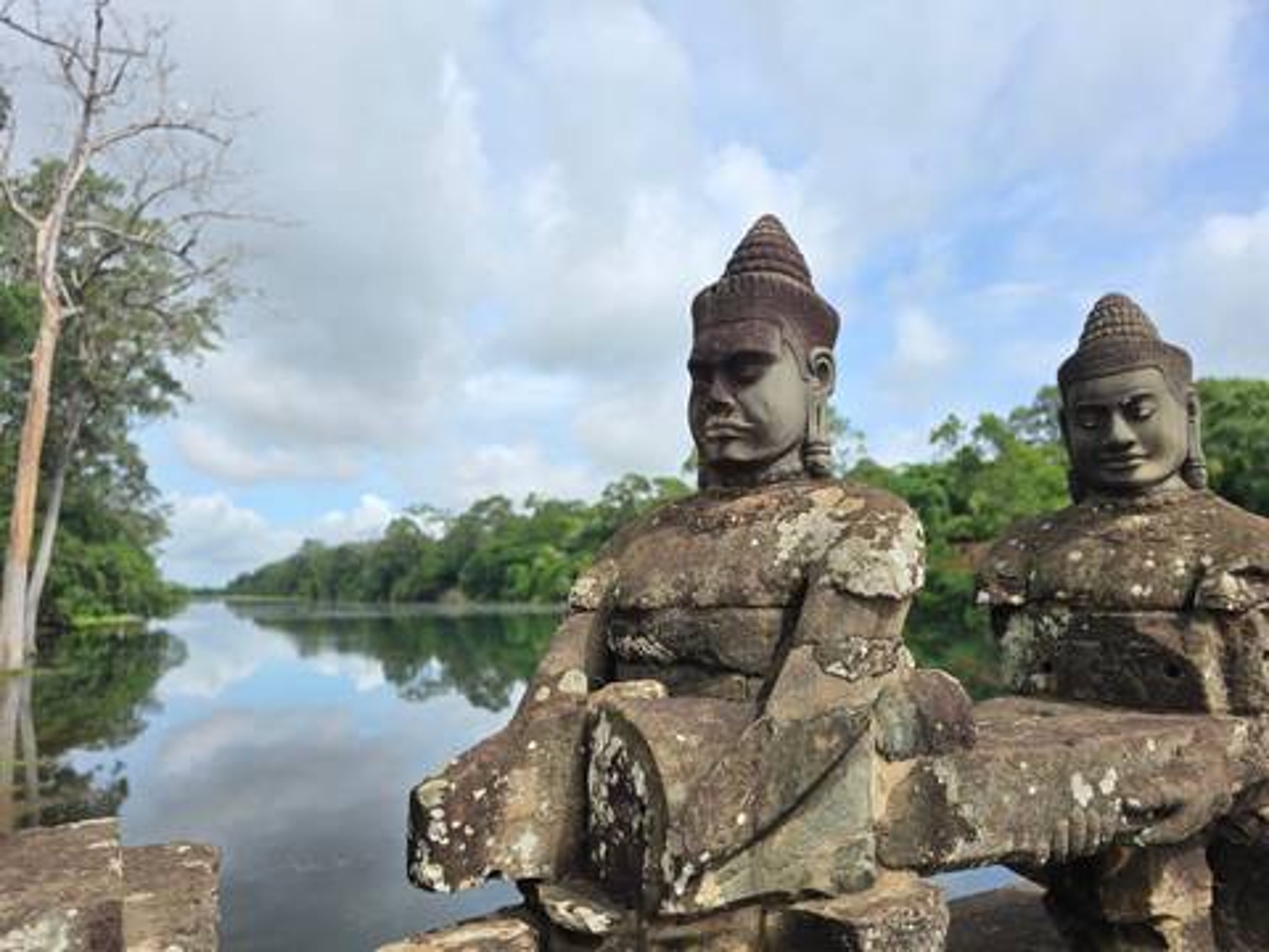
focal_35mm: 23
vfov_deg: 58.9
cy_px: 476
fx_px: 843
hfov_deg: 73.9
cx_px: 634
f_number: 1.7
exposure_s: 1/619
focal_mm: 6.3
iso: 12
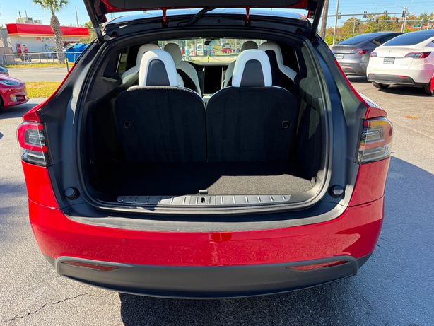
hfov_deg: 69.4
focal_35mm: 25
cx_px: 213
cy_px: 160
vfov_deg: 54.9
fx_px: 314
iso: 100
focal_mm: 6.76
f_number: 1.78
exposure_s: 1/632
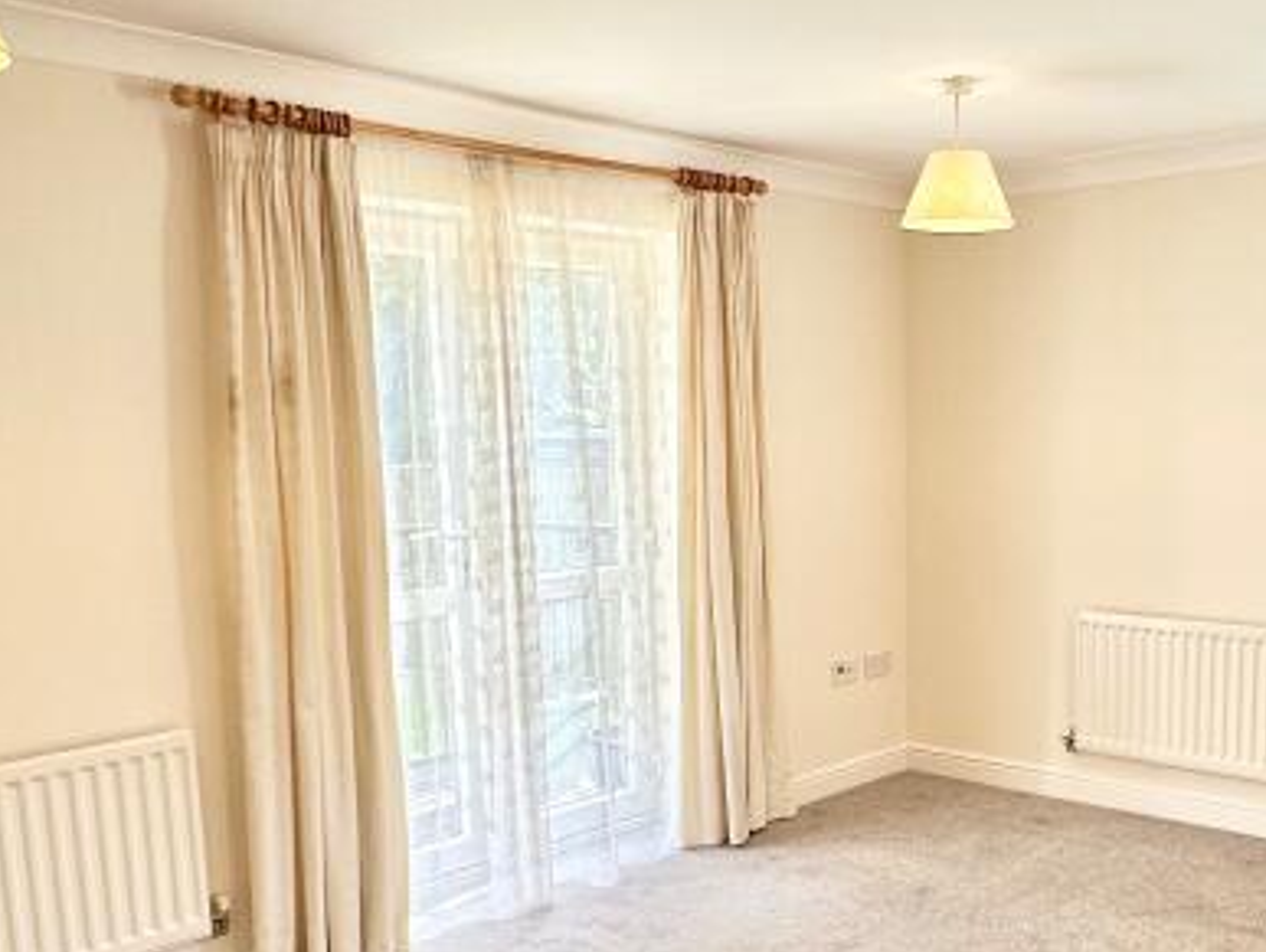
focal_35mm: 37
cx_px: 828
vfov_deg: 38.2
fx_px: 1354
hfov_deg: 49.4
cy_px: 651
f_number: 2.2
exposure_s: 1/99
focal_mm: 2.22
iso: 80
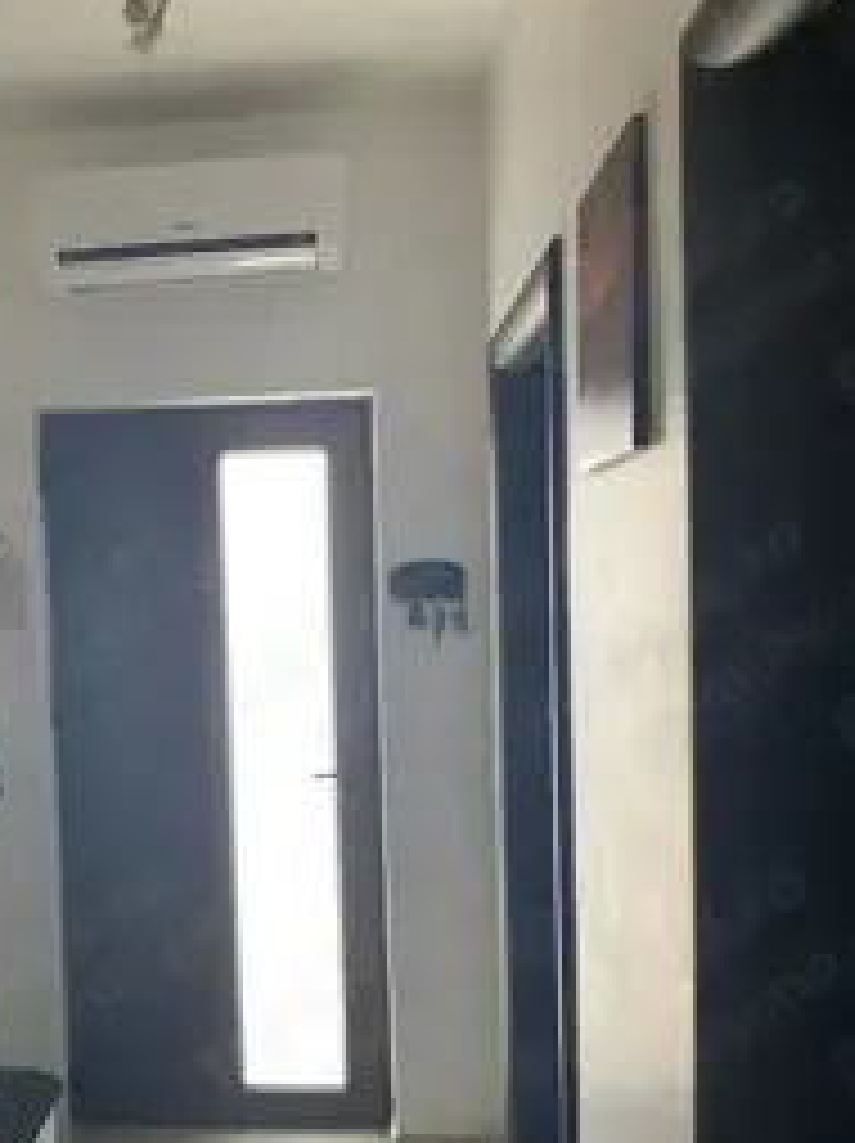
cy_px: 702
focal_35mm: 41
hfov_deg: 34.1
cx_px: 184
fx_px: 1353
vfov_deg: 45.5
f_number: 1.8
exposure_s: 1/50
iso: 80
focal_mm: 4.25
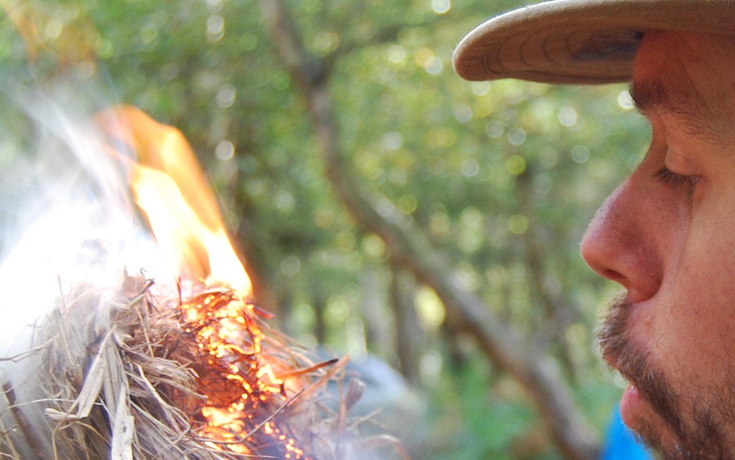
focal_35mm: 109
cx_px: 642
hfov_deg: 18.8
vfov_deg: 12.0
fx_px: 2184
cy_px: 254
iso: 220
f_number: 4
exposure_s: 1/30
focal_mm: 26
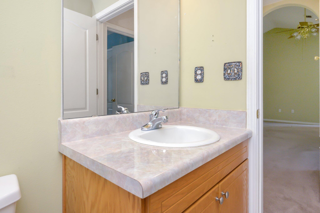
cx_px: 160
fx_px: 173
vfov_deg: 63.1
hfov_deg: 85.5
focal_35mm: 20
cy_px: 106
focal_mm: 19.5
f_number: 9
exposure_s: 1/60
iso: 320
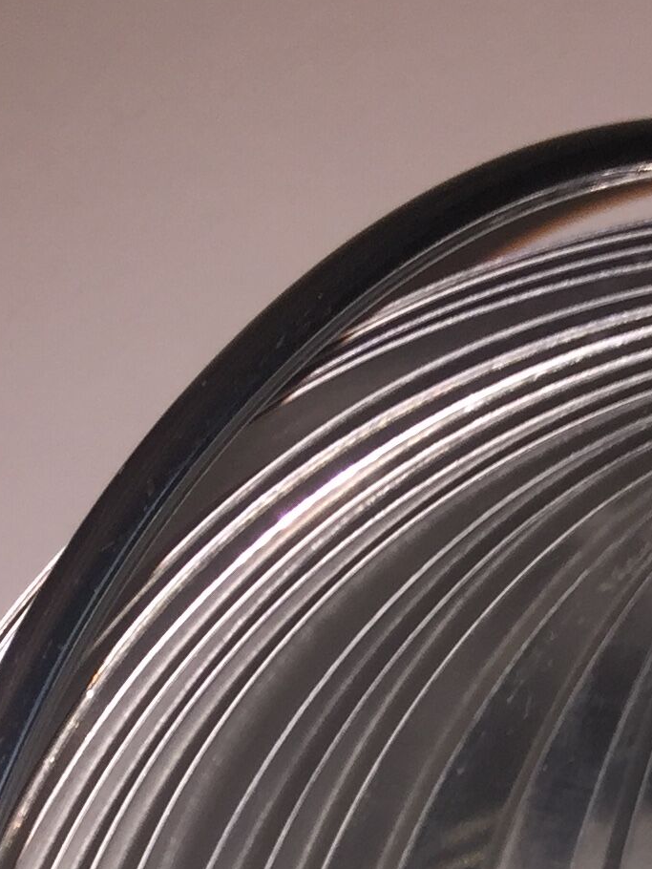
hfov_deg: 13.8
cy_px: 1485
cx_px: 773
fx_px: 2611
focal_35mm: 104
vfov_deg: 16.4
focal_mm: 4.15
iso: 40
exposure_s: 1/25
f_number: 2.2
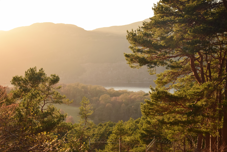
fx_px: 397
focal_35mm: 63
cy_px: 76
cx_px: 114
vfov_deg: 21.6
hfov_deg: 31.9
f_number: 5
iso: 360
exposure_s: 1/200
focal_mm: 42
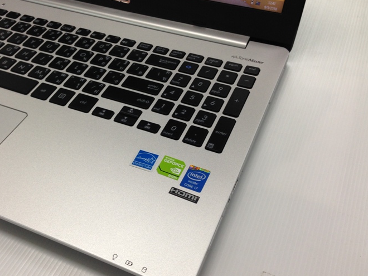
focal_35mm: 40
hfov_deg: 46.6
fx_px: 425
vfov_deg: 35.9
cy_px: 154
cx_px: 150
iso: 64
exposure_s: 1/33
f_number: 2.4
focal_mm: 4.12
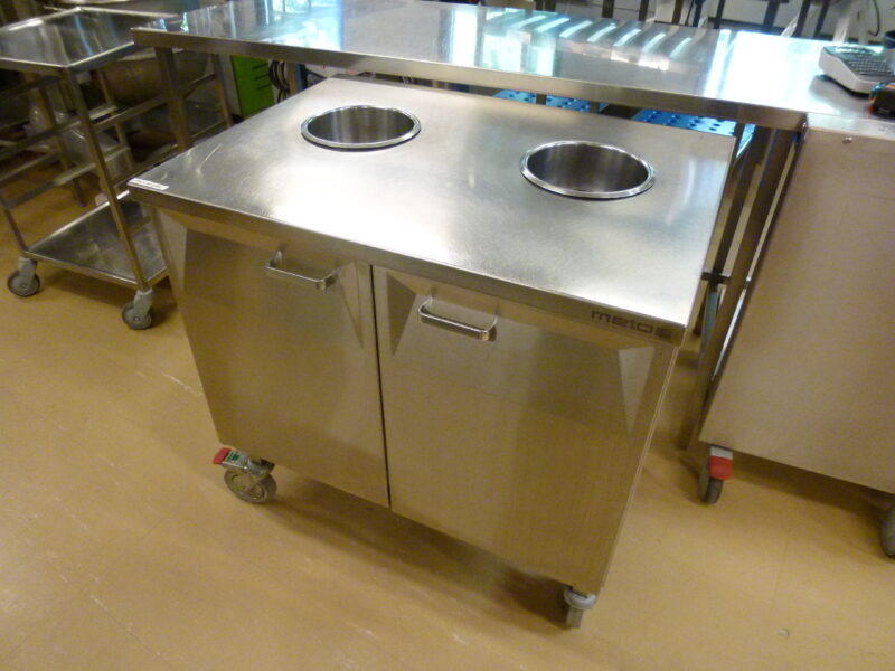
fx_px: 621
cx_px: 448
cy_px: 336
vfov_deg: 56.8
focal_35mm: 24
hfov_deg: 71.6
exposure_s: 1/60
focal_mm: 4.3
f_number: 2.2
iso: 320
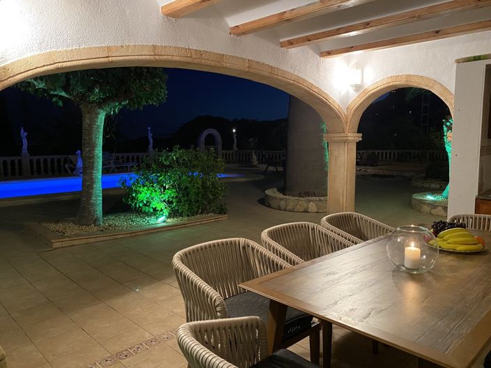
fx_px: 369
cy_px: 184
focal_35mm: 26
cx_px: 246
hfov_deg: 67.3
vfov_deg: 53.0
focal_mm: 4.25
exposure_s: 1/25
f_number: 1.8
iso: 640
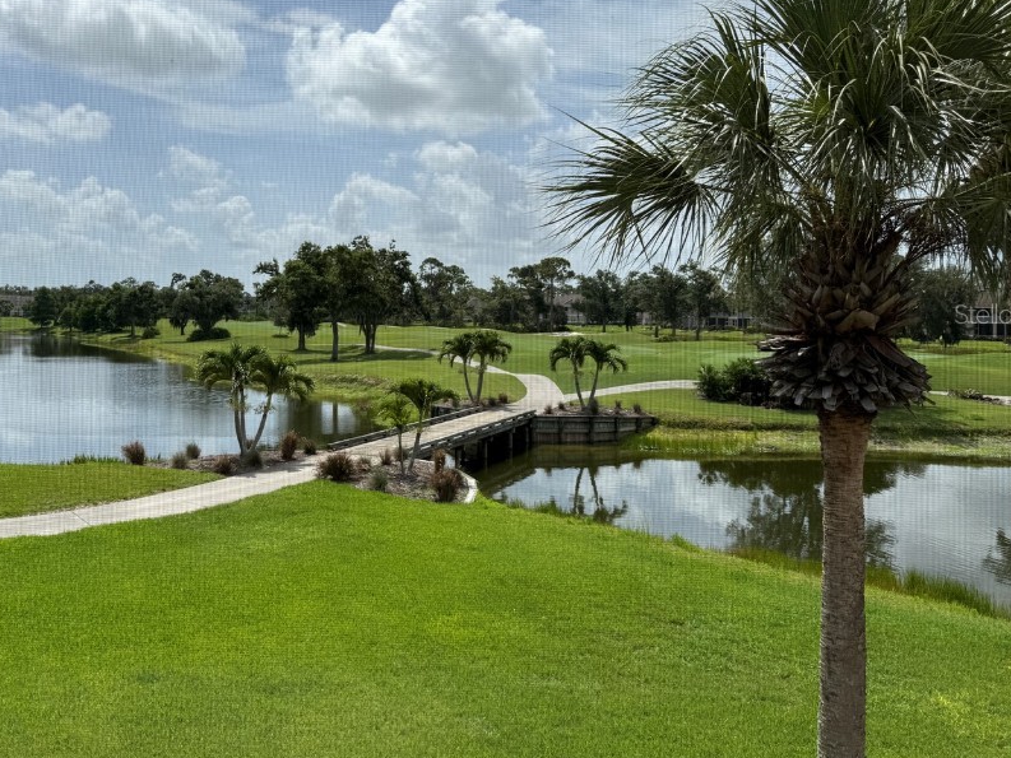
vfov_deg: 45.3
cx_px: 422
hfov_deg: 58.0
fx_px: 906
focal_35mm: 31
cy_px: 313
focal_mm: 6.76
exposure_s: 1/6711
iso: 80
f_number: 1.78
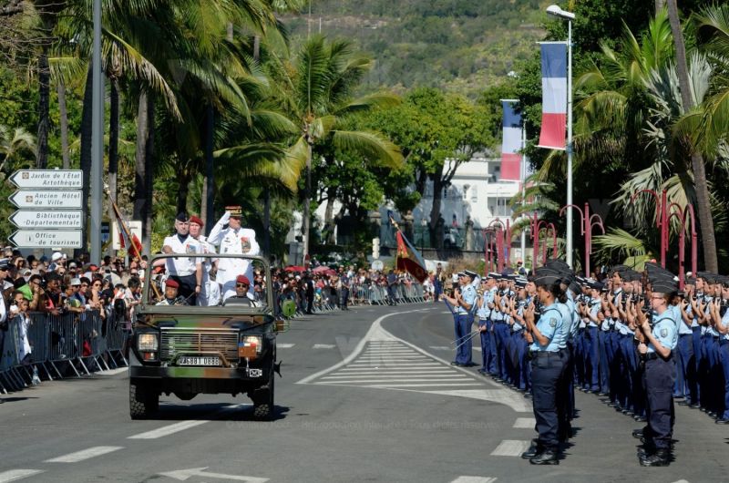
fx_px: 3183
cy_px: 242
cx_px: 364
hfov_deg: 13.1
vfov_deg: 8.7
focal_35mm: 158
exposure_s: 1/640
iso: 125
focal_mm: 105
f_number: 5.6
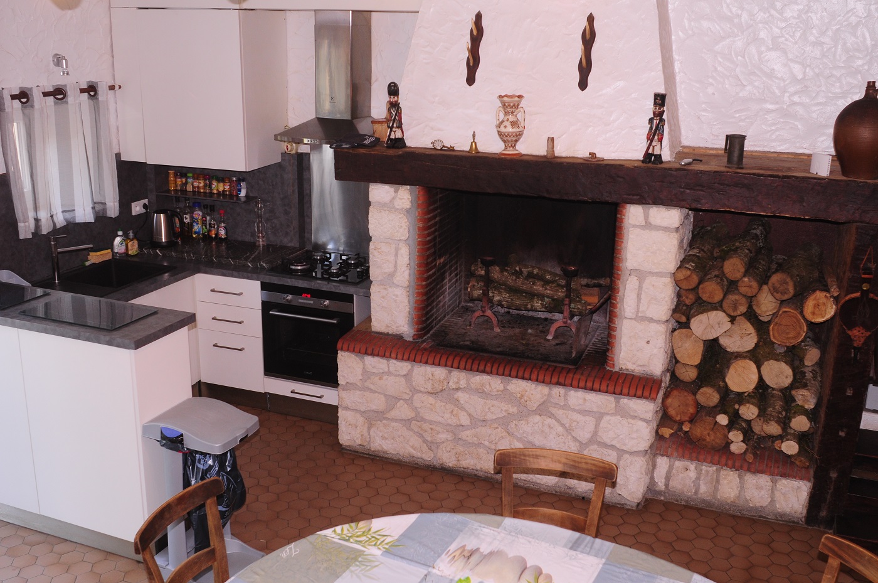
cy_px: 292
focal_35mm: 36
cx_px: 439
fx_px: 877
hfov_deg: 53.2
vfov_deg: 36.8
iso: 400
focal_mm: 24
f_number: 5.6
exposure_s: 1/40
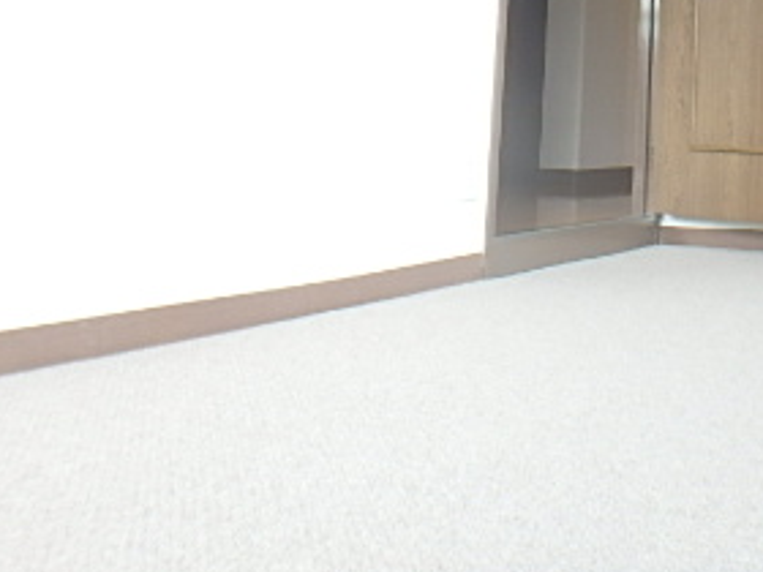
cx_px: 728
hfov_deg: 36.4
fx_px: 1058
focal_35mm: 48
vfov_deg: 28.4
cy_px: 3
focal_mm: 3.7
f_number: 3.5
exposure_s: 1/40
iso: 200
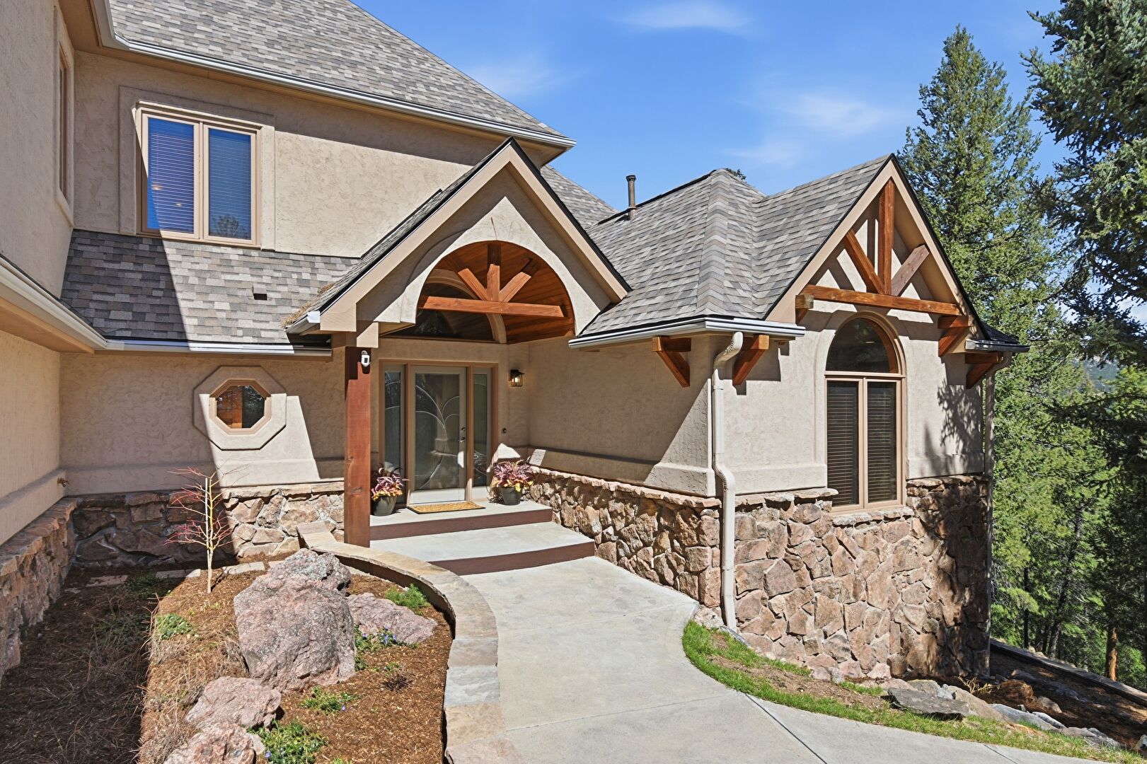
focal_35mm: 20
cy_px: 382
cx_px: 574
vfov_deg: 63.2
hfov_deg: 85.4
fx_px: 621
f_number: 11
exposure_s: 1/4000
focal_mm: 13
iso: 400
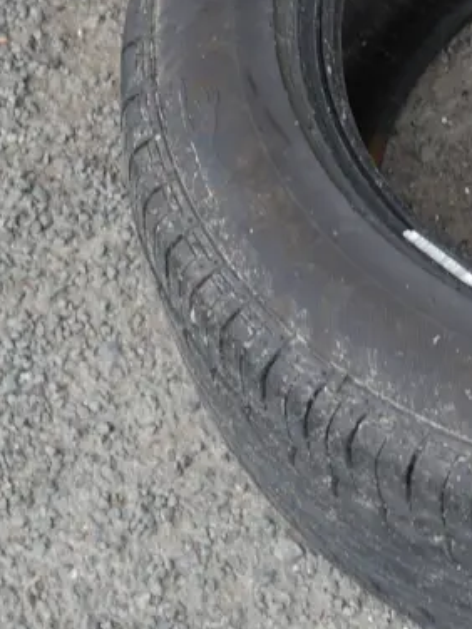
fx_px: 1982
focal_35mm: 109
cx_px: 743
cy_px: 208
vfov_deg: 18.0
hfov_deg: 12.8
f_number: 4.4
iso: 200
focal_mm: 20
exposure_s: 1/125
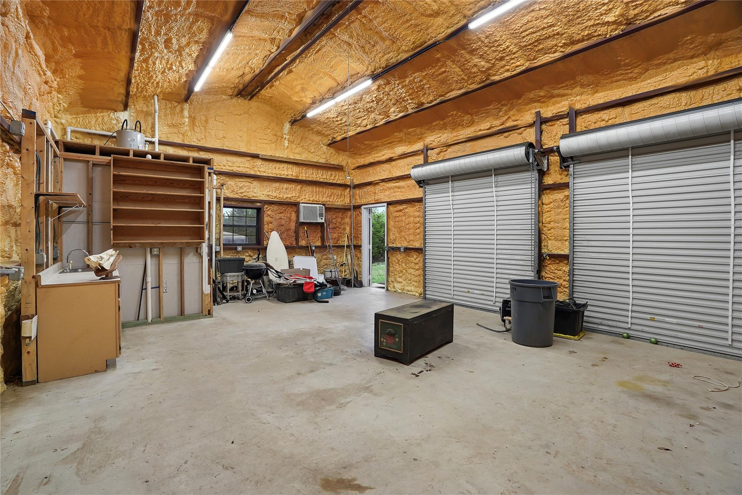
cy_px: 248
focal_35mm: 16
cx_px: 371
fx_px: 330
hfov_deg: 96.7
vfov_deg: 73.7
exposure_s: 1/60
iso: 640
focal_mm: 16
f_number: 5.6
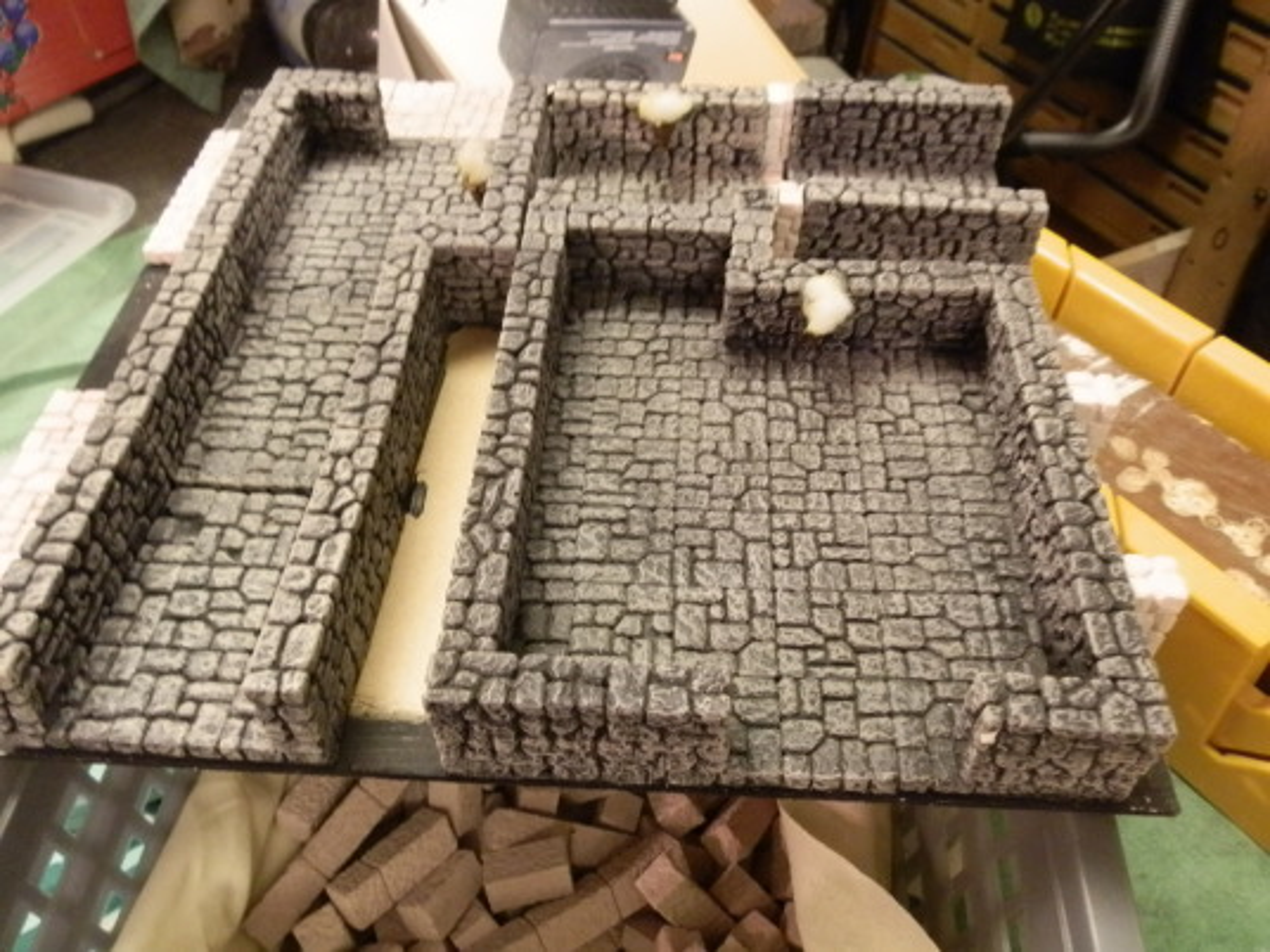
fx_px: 1027
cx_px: 635
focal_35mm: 28
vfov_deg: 49.7
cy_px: 476
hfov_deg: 63.4
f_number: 3.1
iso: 400
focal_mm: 5
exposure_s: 1/15
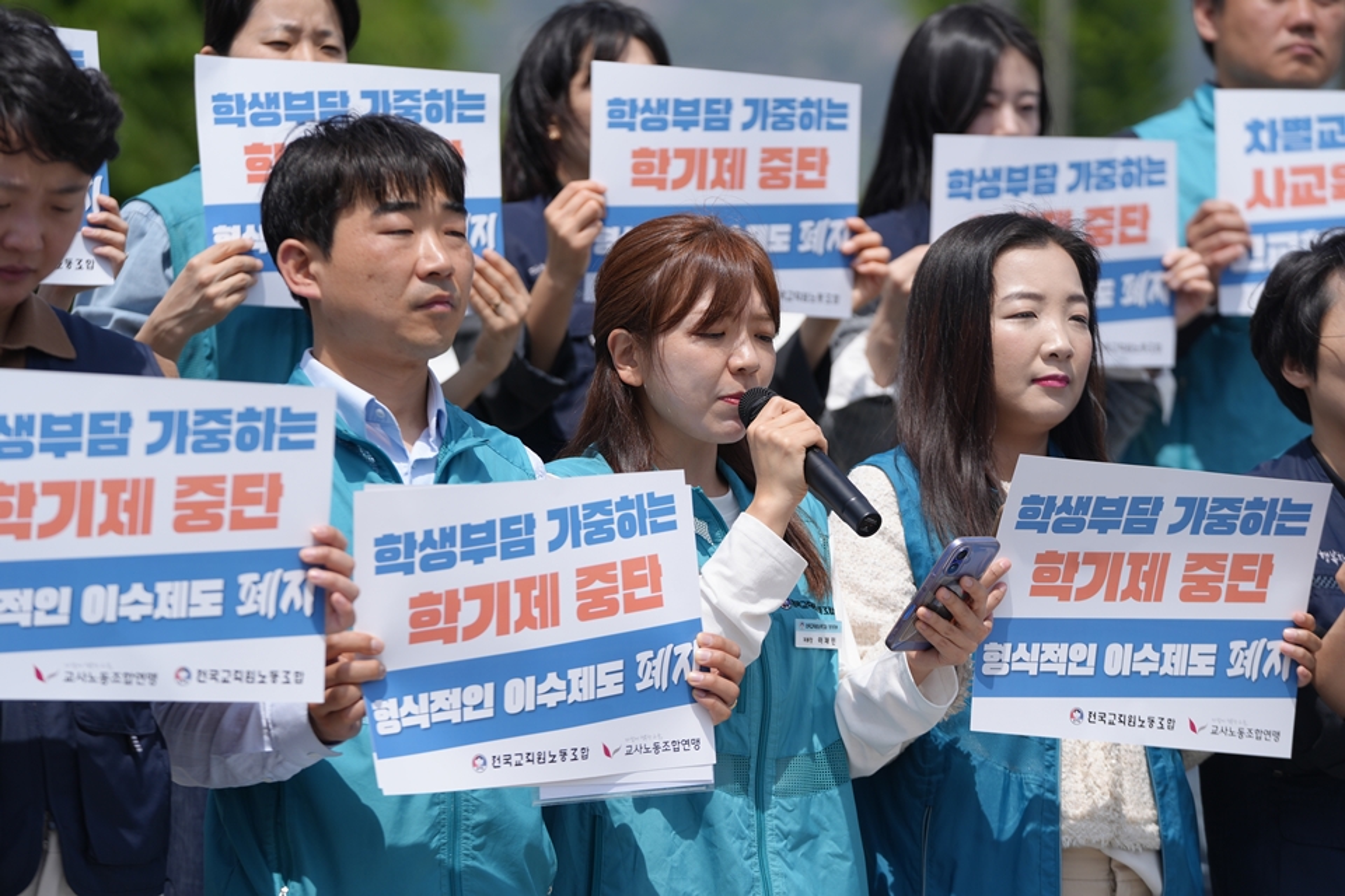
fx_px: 6575
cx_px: 672
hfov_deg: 11.7
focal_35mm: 176
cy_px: 448
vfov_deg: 7.8
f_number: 4.5
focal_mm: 176
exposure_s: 1/1250
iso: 100
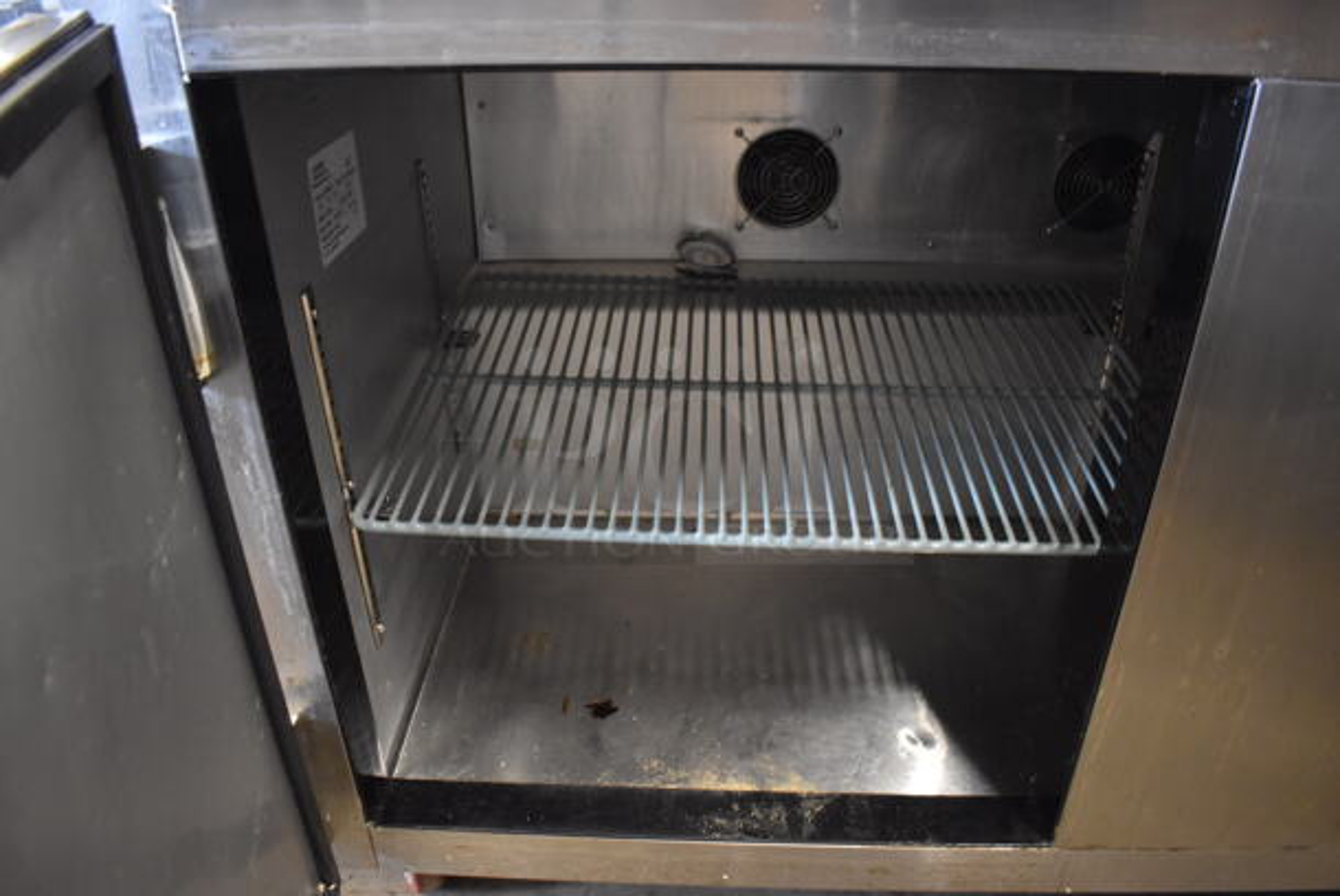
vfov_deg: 48.0
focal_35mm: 27
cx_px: 670
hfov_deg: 67.3
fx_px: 1006
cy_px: 448
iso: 3200
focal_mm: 18
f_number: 3.5
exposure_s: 1/30
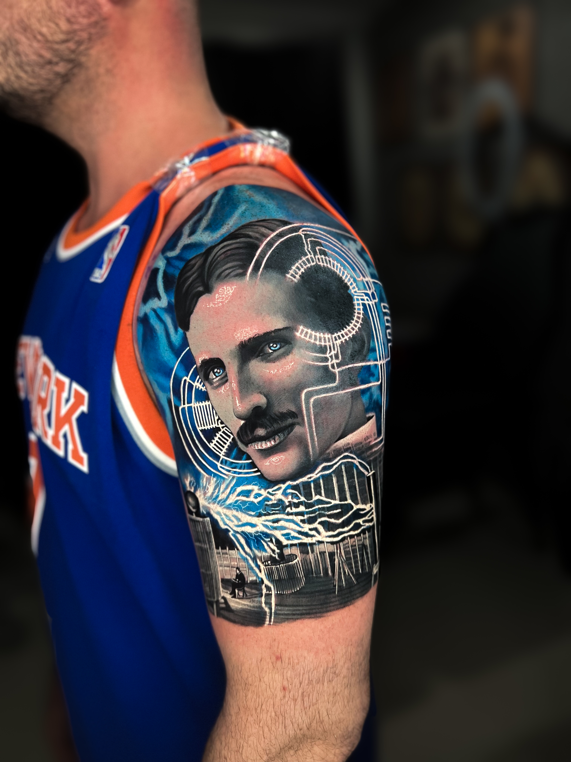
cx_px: 286
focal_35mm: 26
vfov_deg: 67.3
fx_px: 572
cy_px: 381
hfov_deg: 53.1
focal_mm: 5.7
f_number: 1.5
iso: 200
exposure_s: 1/60
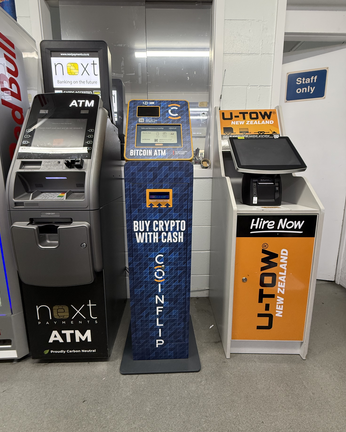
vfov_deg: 96.7
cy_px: 205
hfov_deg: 84.0
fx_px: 192
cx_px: 168
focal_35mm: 15
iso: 320
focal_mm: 2.22
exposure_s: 1/100
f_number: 2.2
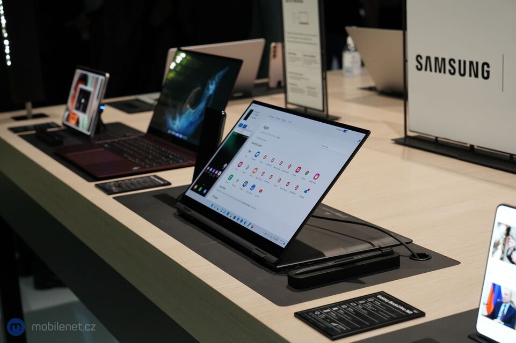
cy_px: 172
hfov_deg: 33.4
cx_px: 258
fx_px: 860
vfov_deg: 22.6
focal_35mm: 60
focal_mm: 60
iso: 5000
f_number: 6.3
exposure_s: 1/160
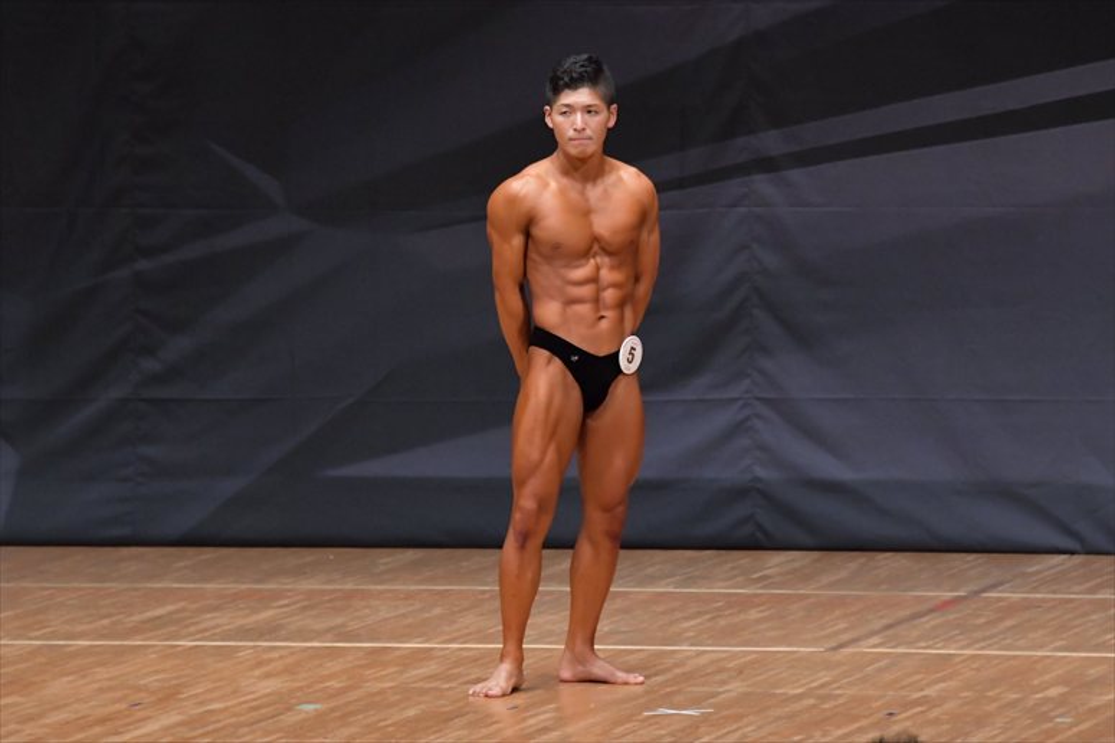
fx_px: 9287
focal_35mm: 300
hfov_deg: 6.9
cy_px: 372
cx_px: 558
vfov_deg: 4.6
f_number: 5.6
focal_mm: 200
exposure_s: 1/400
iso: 6400
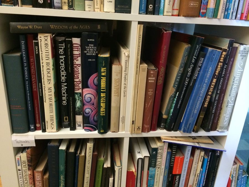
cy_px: 94
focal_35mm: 30
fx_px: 216
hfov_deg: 60.0
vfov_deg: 46.8
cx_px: 124
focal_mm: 4.12
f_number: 2.2
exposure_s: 1/30
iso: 320
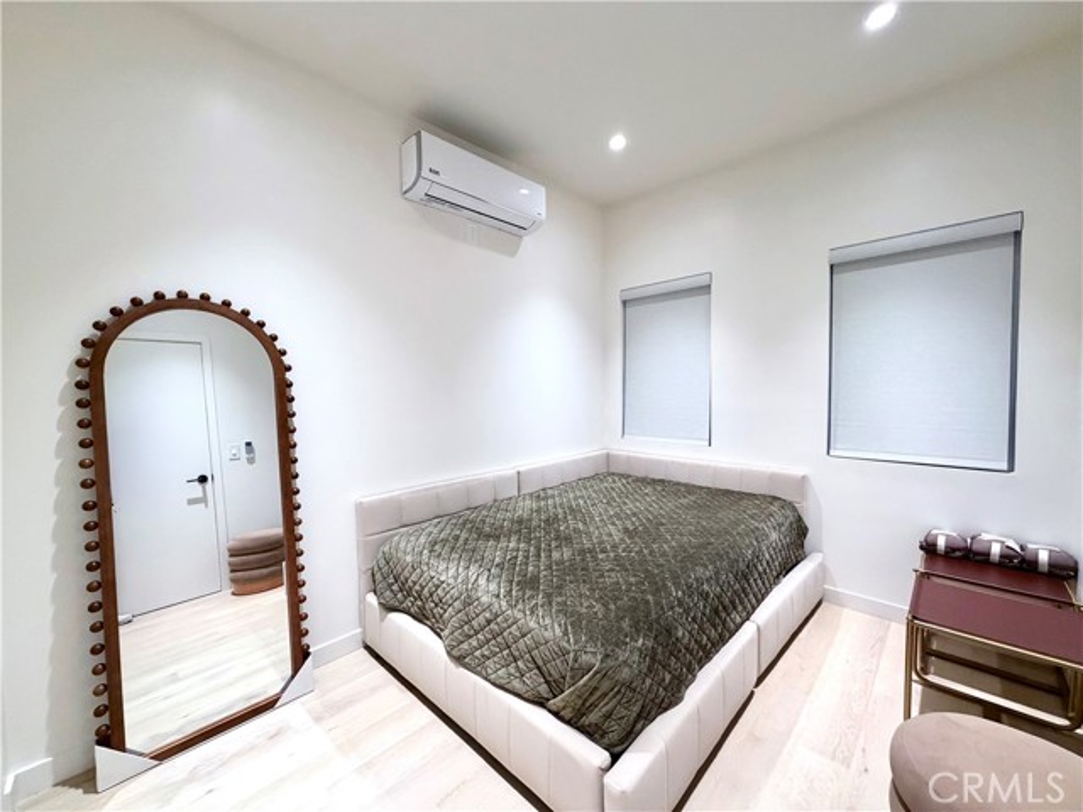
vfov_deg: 85.7
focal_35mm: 14
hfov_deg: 102.1
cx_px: 542
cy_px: 406
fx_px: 438
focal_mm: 2.22
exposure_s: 1/120
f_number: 2.2
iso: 320
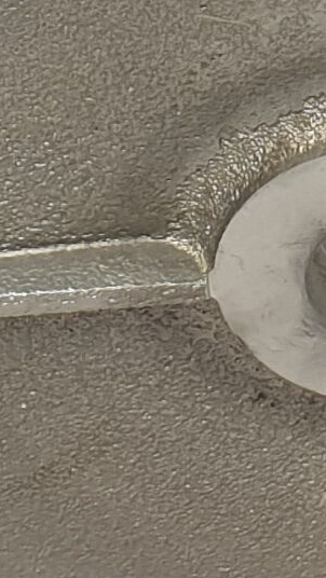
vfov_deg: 9.5
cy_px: -553
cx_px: 286
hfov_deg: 5.7
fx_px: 3269
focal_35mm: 213
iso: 50
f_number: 2.4
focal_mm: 4.3
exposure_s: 1/100
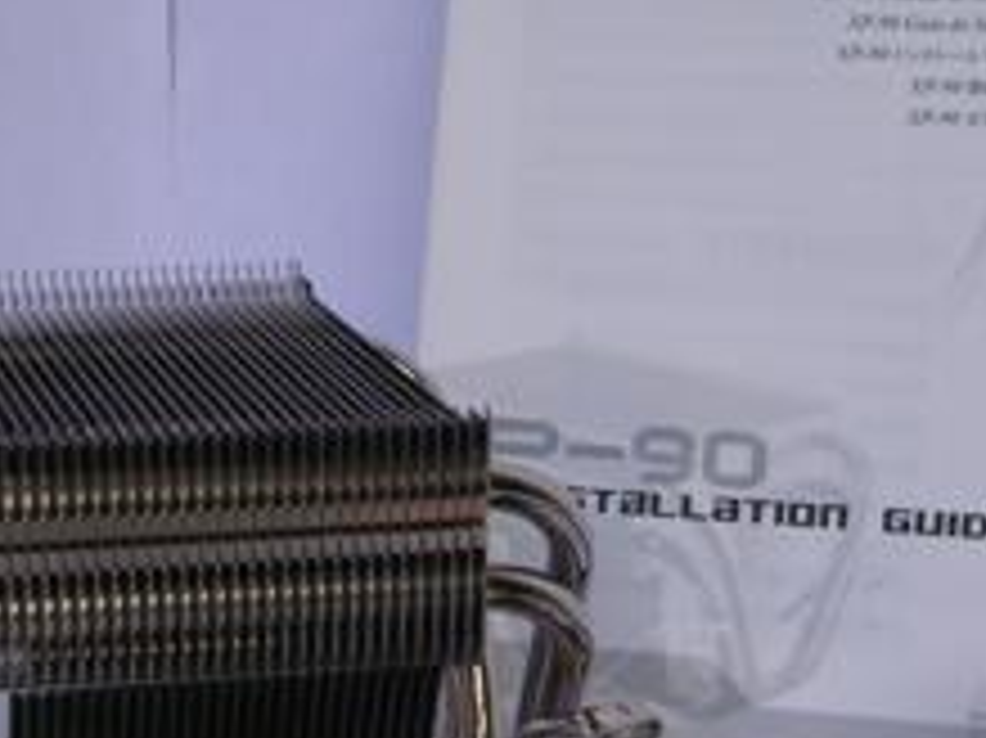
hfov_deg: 16.7
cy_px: 418
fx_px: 3359
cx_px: 540
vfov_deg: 12.5
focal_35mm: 118
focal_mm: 6.6
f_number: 3
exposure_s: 1/502
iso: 50
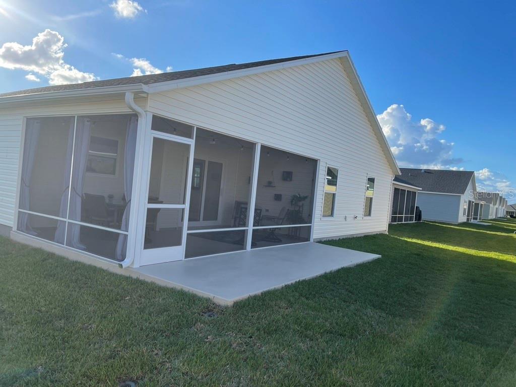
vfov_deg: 53.1
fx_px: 388
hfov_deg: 67.3
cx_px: 258
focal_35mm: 26
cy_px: 194
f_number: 1.6
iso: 32
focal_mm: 5.1
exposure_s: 1/2717
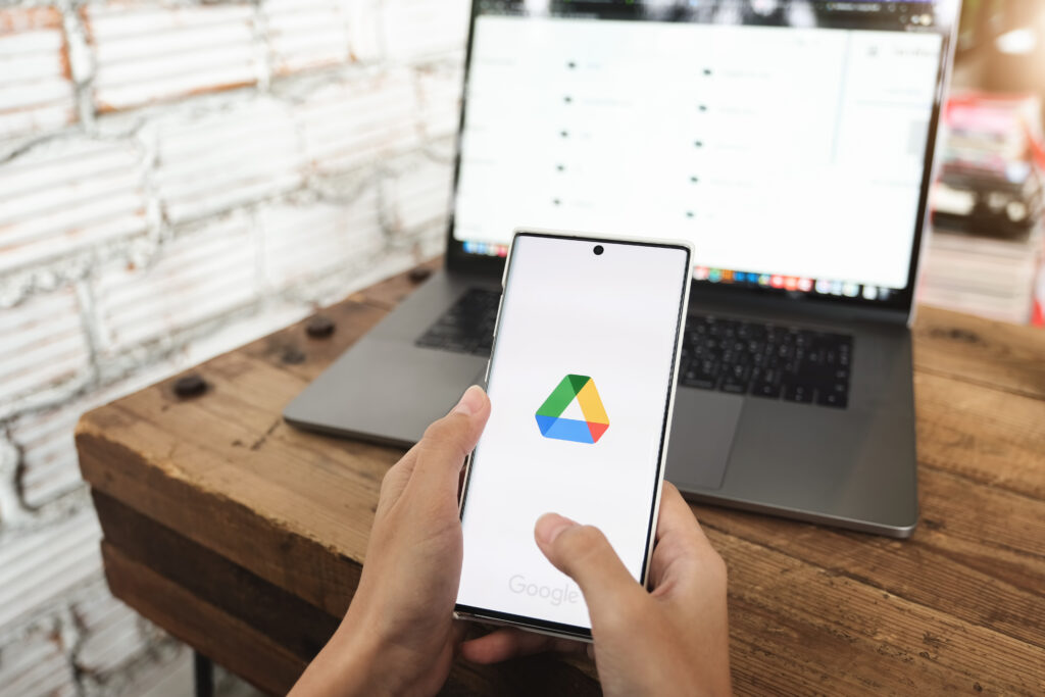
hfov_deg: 57.2
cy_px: 348
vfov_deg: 40.0
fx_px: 958
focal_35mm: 33
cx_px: 522
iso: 200
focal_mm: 22
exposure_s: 1/50
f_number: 2.8
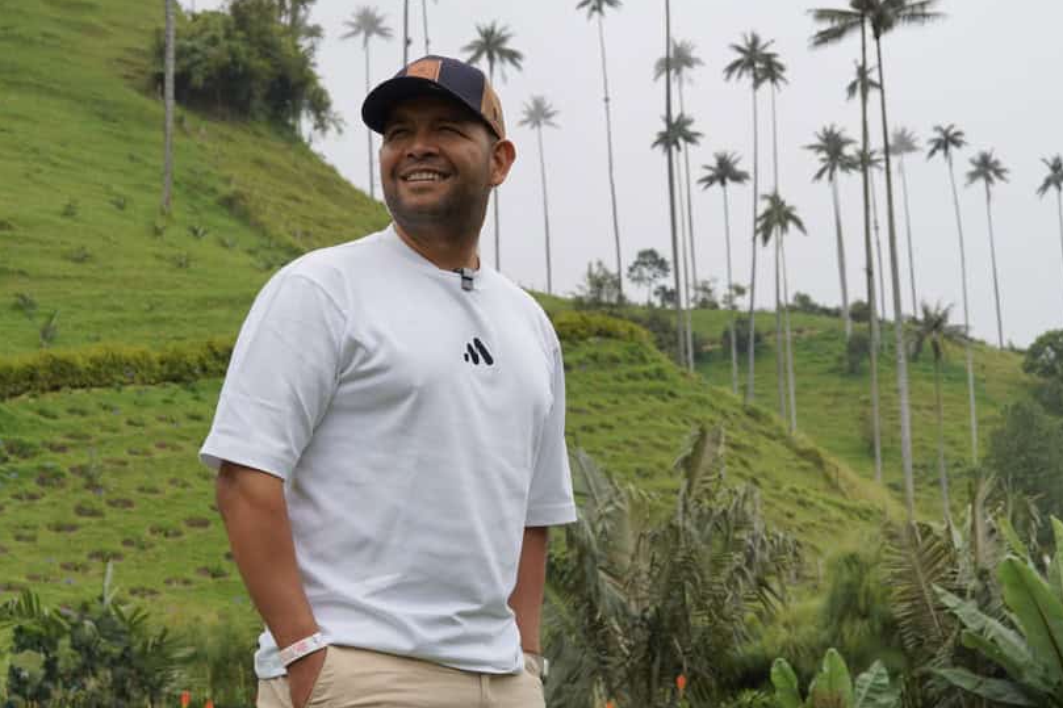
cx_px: 669
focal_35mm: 94
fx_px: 2775
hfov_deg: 21.6
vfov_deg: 14.5
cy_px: 260
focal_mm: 70
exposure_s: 1/200
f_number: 10
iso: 100
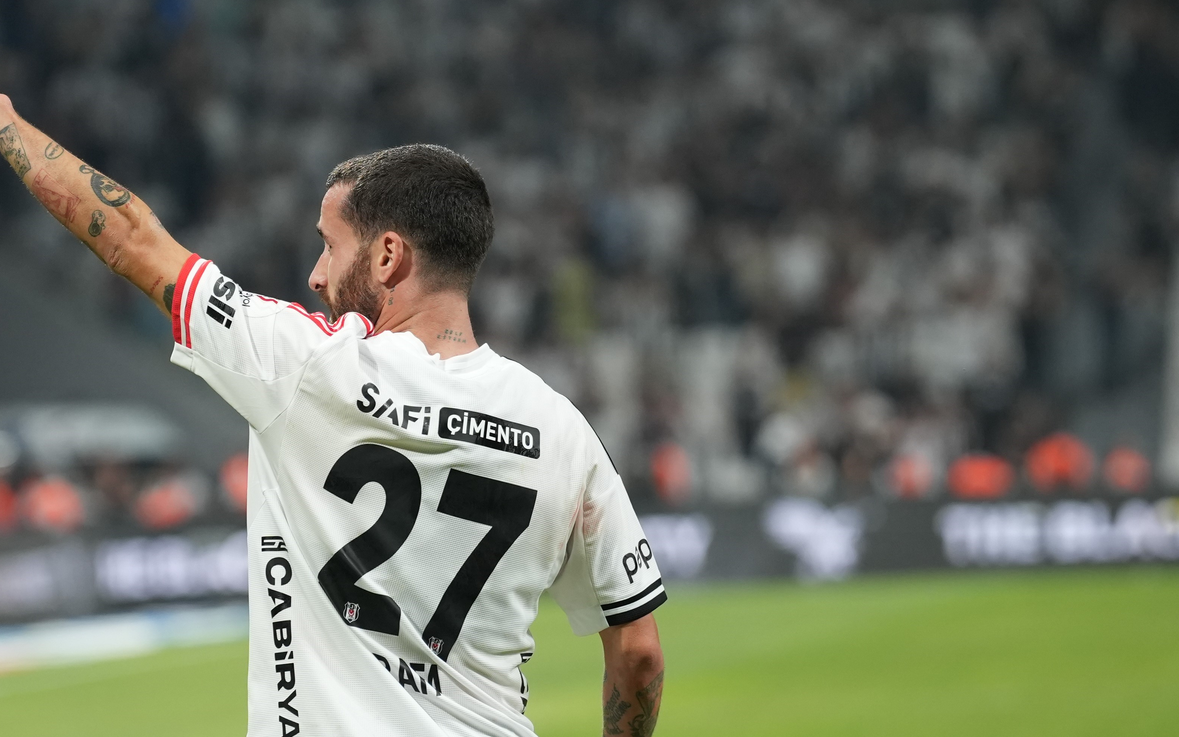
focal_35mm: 337
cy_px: 331
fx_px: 10828
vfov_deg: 3.9
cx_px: 315
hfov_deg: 6.2
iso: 1600
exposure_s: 1/1250
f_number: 2.8
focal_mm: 150
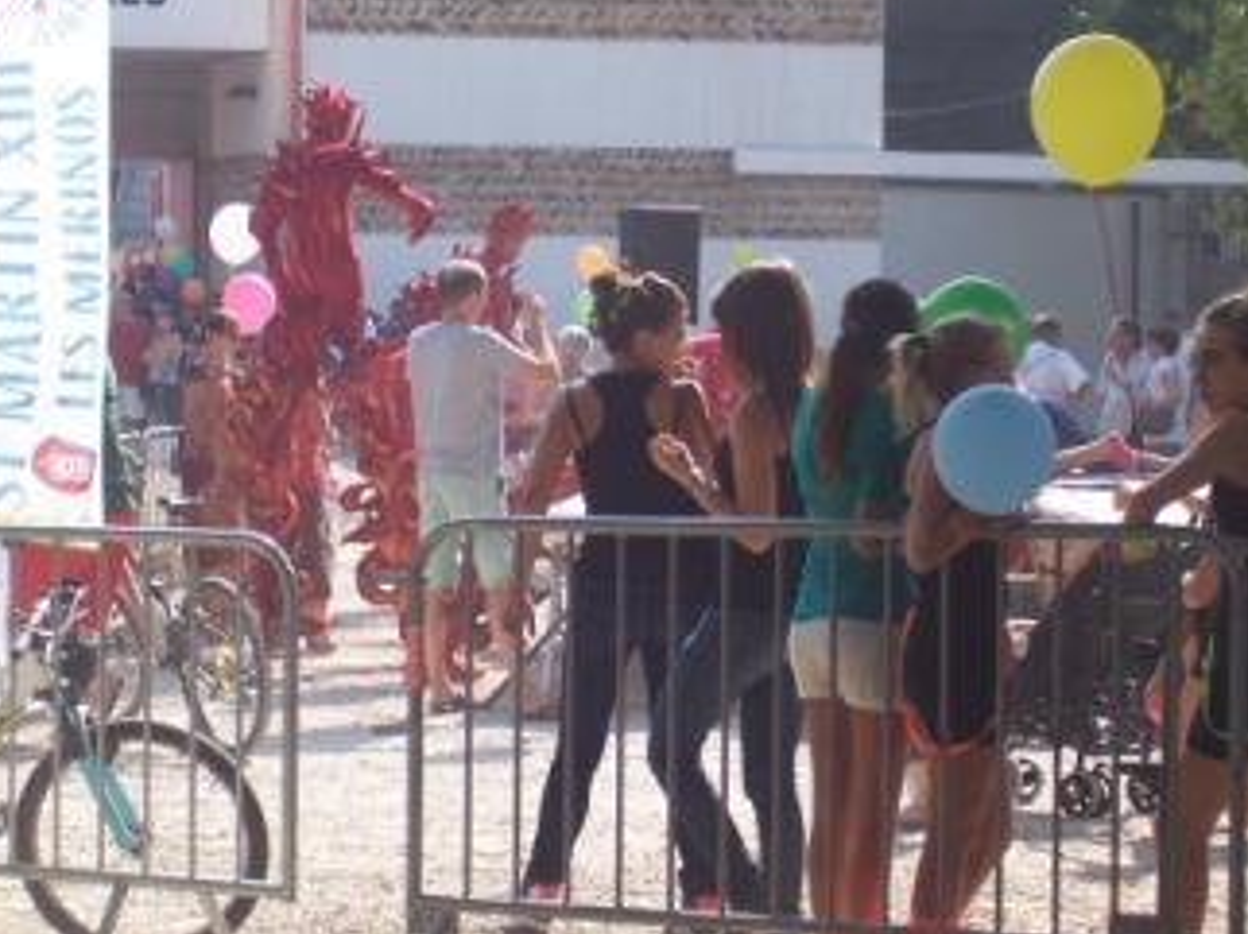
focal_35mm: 142
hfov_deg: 13.9
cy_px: 419
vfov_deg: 10.4
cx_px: 535
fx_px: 5116
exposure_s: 1/250
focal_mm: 16.8
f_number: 4.6
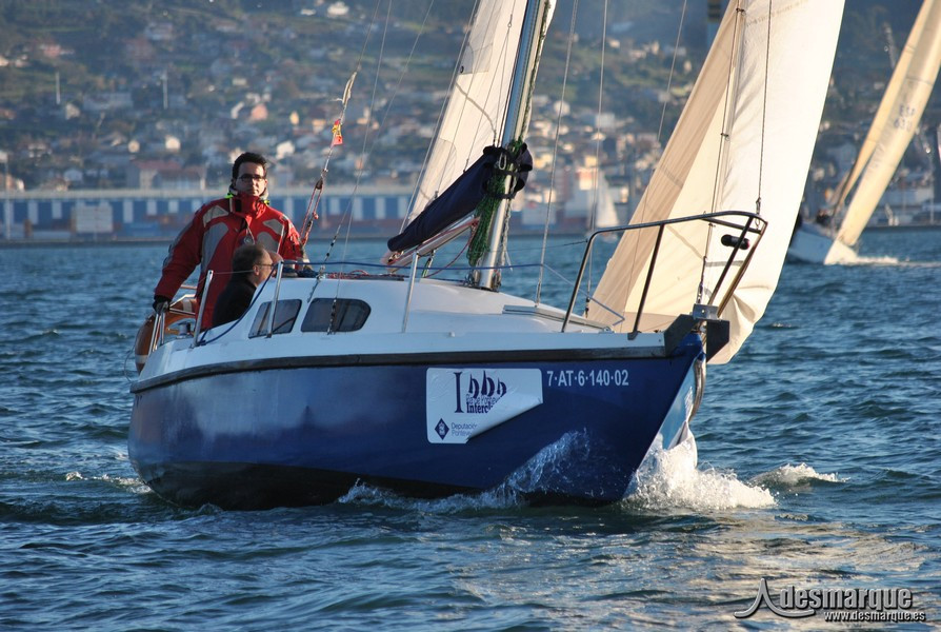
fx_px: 7857
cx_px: 470
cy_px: 316
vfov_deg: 4.6
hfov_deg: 6.9
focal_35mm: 300
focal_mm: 200
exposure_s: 1/640
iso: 200
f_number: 5.6
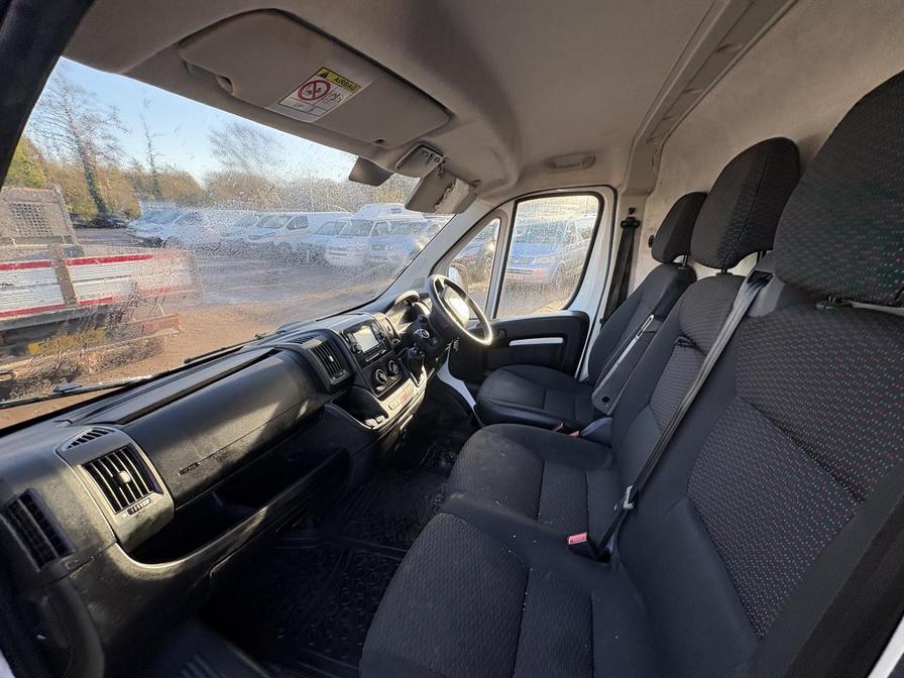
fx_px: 366
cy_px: 339
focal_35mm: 14
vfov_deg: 85.7
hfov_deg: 102.1
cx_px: 452
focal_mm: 2.22
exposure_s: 1/119
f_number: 2.2
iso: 50
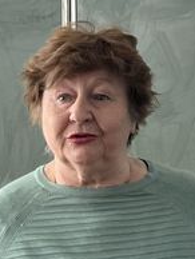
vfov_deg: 14.2
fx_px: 1027
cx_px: 98
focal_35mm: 137
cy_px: 0
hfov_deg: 10.8
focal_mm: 5.1
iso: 100
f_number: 1.6
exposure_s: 1/121
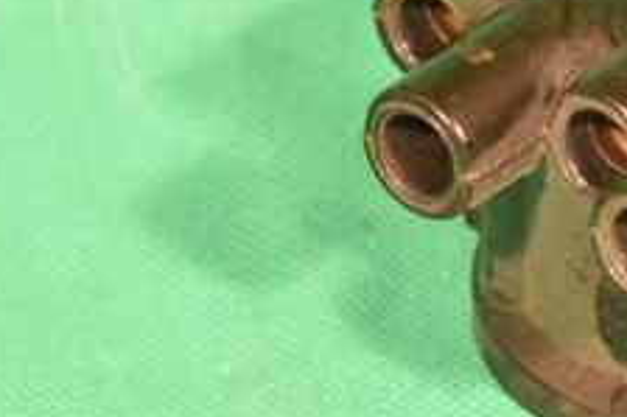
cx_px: 711
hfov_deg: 10.1
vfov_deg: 6.8
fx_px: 3498
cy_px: 137
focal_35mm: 201
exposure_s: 1/80
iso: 2800
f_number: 14
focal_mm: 50
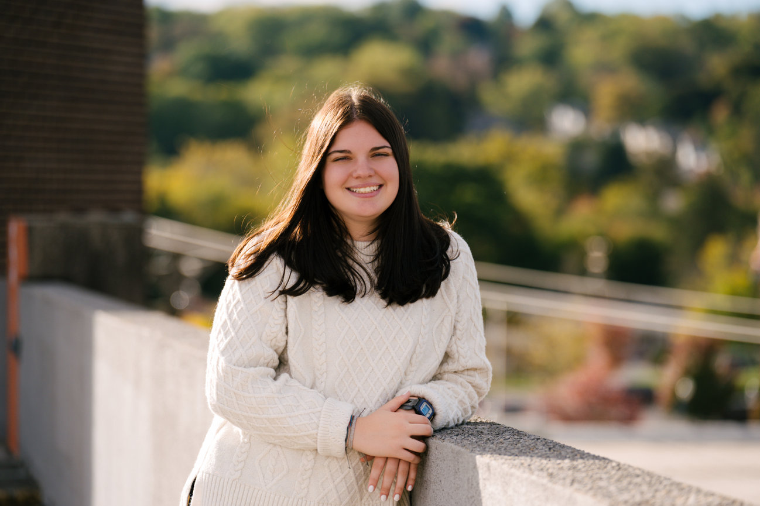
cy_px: 253
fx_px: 2596
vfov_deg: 11.1
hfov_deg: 16.7
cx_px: 380
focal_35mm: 123
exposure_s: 1/2000
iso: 200
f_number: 3.2
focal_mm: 123
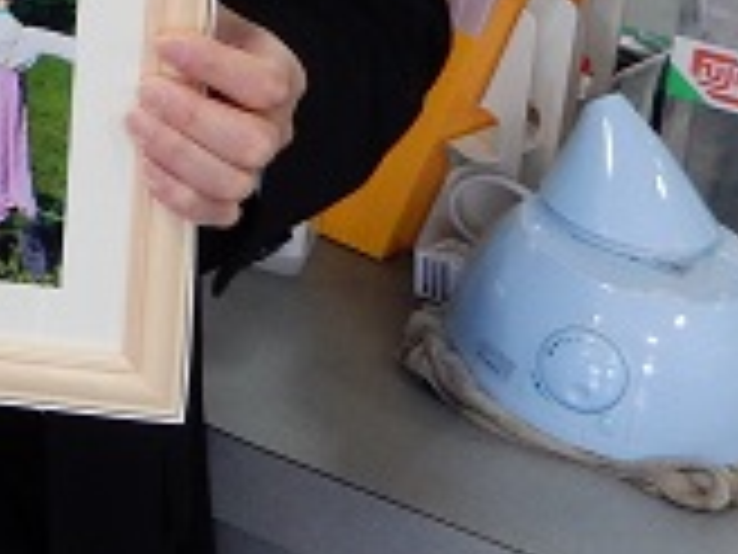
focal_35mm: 114
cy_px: -437
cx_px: -693
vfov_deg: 12.0
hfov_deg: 14.6
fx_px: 2430
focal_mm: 4.5
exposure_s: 1/30
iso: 220
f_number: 3.7
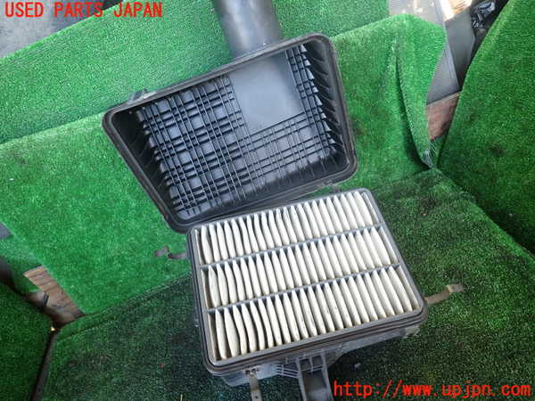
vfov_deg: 54.9
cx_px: 268
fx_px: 386
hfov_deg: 69.4
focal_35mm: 25
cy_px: 200
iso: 200
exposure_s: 1/40
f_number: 2
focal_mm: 4.5
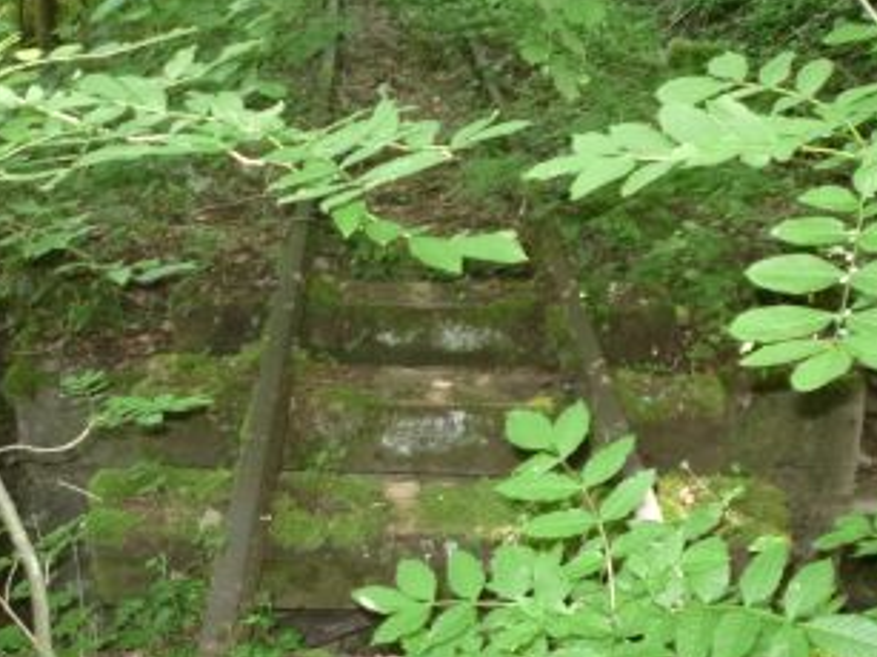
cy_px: 271
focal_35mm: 50
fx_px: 1266
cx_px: 443
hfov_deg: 38.2
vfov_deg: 29.0
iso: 400
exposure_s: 1/30
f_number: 3.3
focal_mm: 5.2
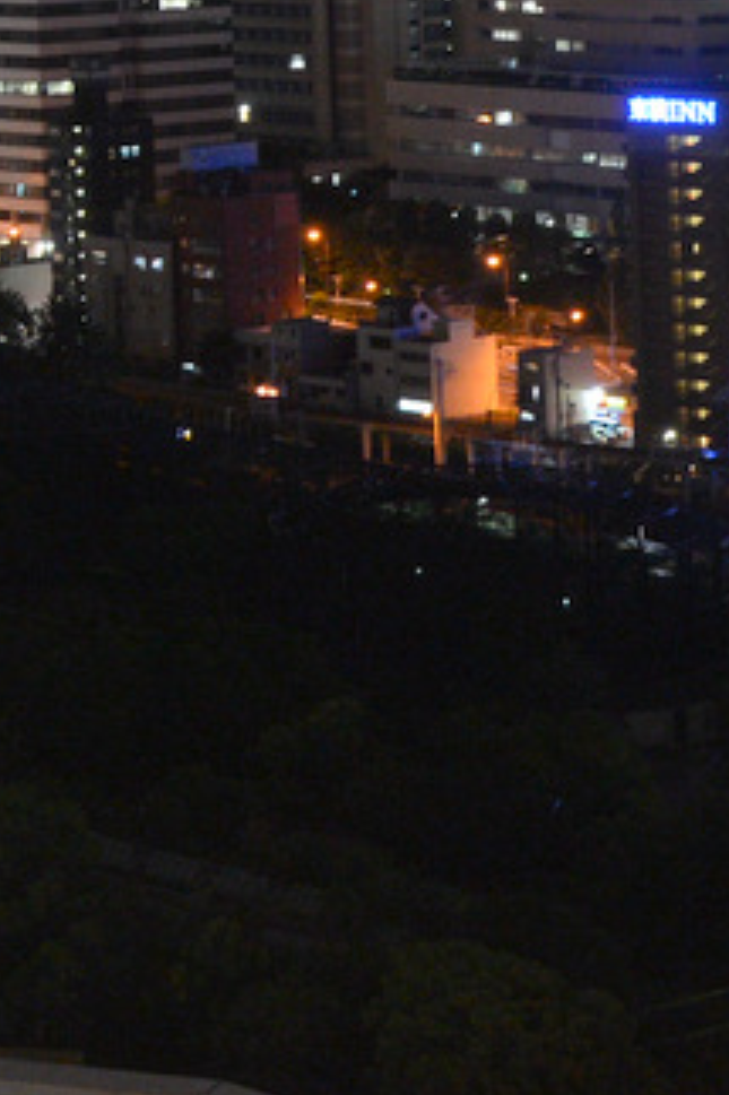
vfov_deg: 16.5
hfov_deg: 10.4
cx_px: -814
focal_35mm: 119
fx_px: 3618
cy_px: -195
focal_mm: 32
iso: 1600
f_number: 4
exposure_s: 1/13
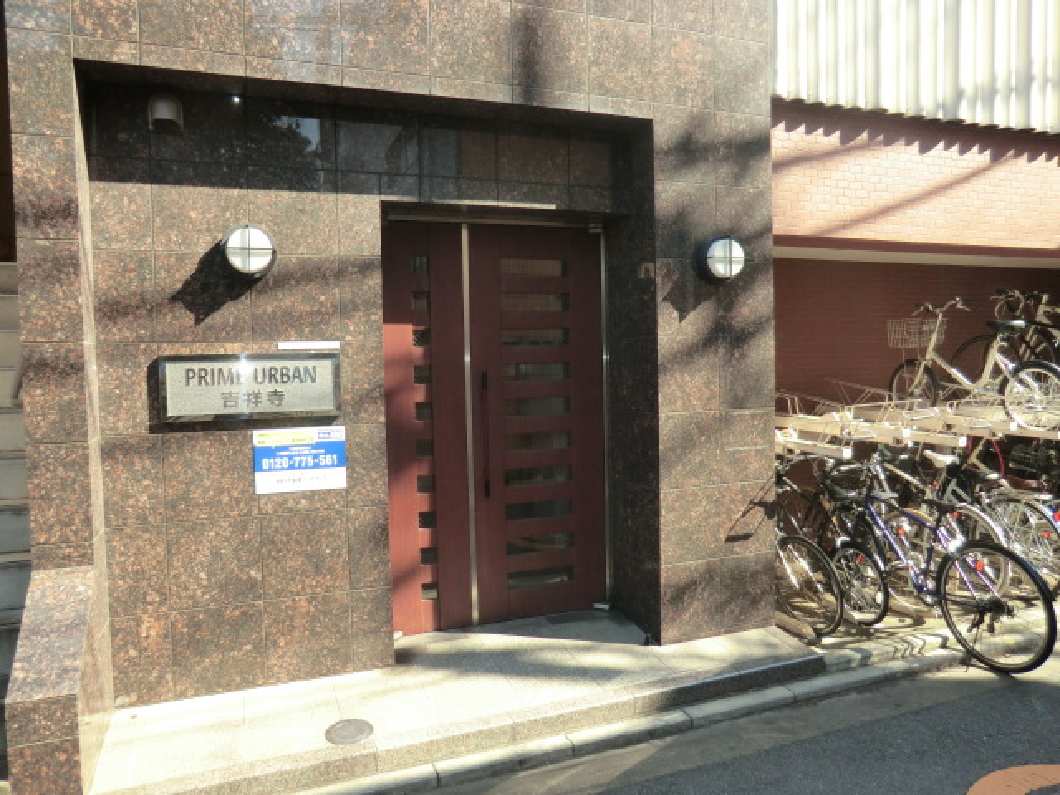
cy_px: 398
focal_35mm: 24
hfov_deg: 71.6
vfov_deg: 56.8
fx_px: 735
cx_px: 530
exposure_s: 1/160
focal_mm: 4.3
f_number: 3.2
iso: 80
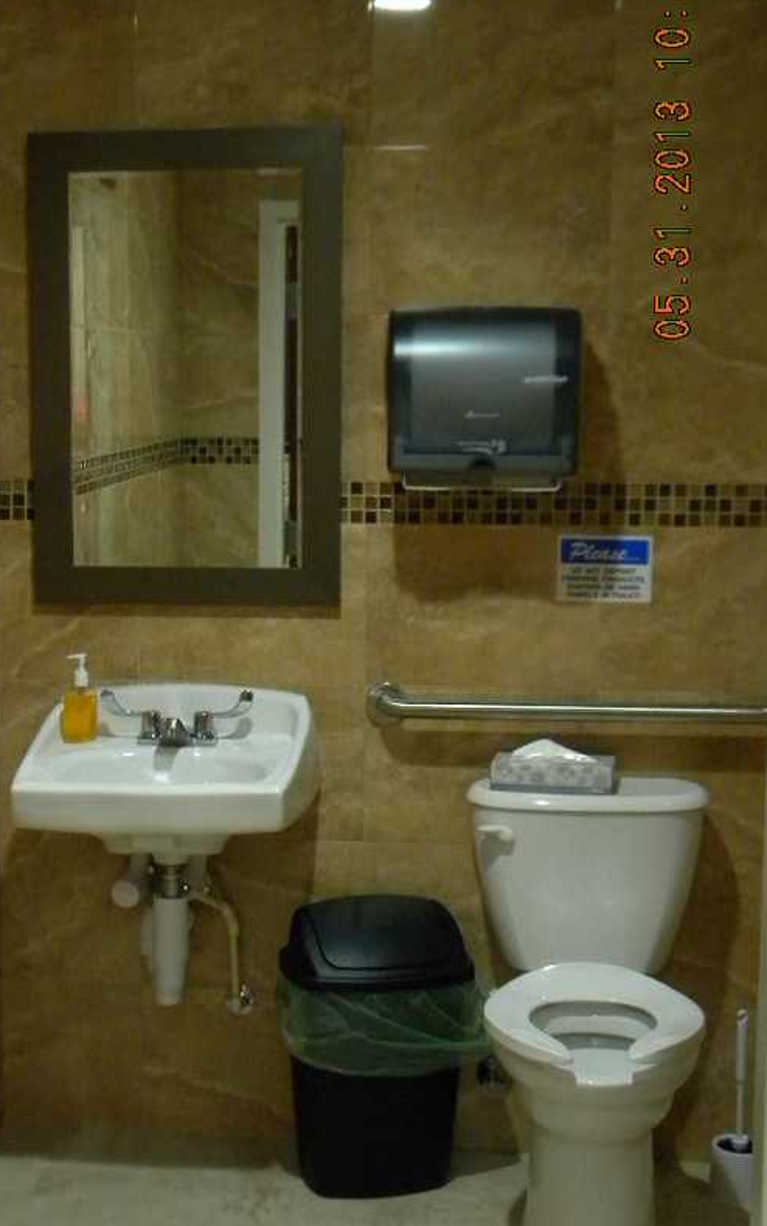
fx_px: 1839
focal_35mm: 55
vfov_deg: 36.9
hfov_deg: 23.4
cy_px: 638
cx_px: 213
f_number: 3.8
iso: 400
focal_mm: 7.3
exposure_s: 1/15
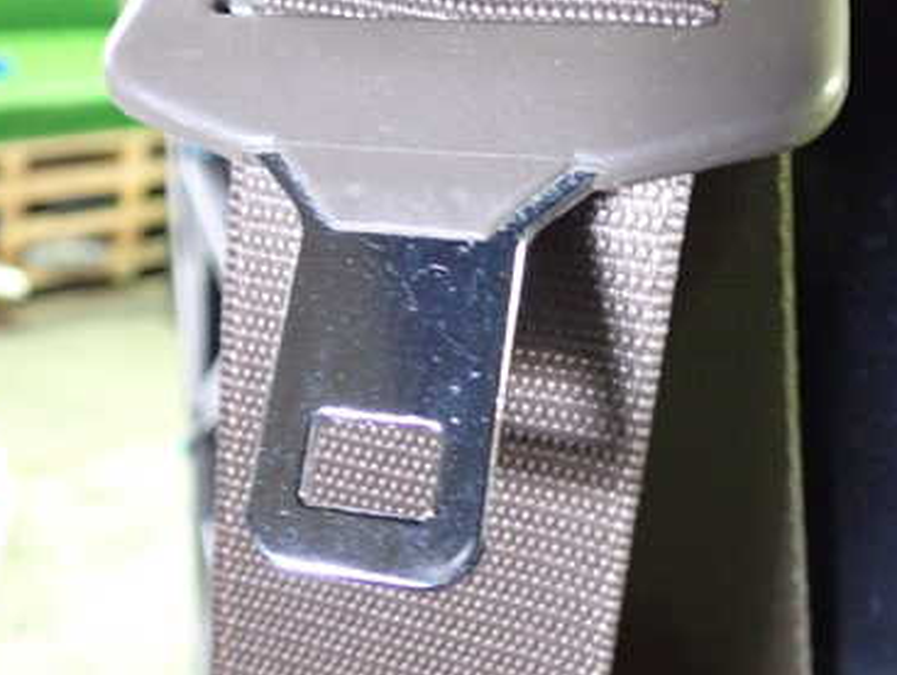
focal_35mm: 49
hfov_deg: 38.7
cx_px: 350
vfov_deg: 29.5
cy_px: 215
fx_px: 1271
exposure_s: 1/15
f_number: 2.3
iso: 800
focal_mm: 5.4
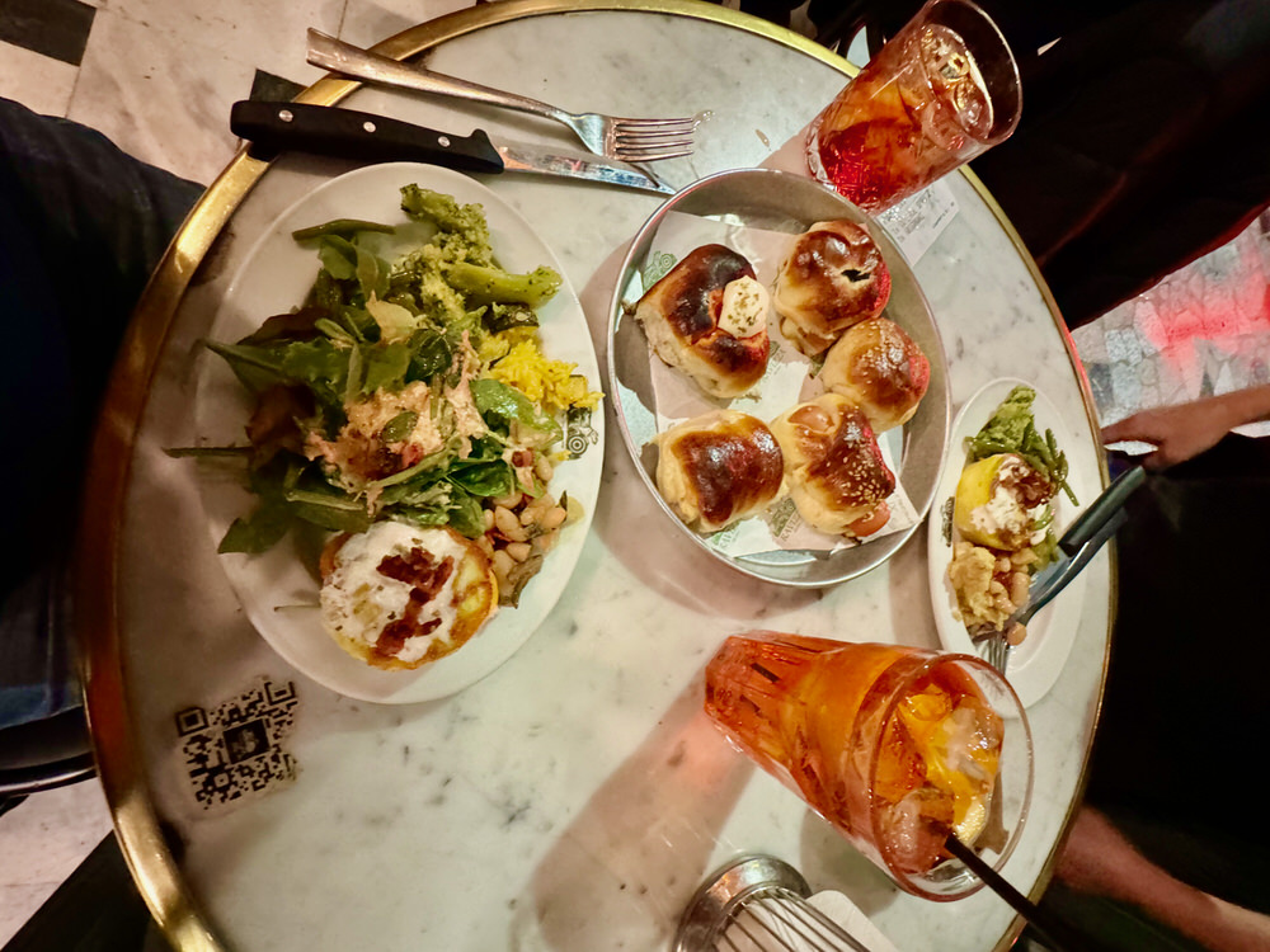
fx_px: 514
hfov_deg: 102.1
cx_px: 635
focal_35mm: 14
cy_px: 476
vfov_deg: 85.7
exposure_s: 1/33
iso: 1000
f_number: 2.2
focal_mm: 2.22
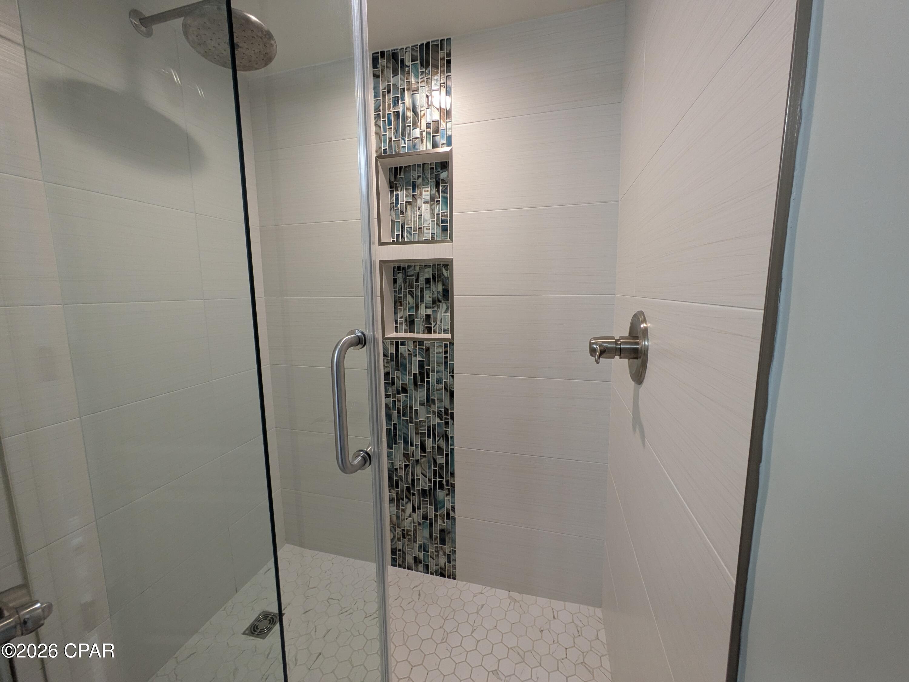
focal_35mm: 14
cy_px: 341
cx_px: 454
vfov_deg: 85.7
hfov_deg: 102.0
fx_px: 368
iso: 158
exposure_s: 1/60
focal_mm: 1.83
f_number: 2.2
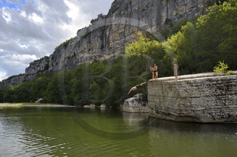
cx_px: 118
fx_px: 210
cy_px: 78
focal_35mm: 32
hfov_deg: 58.8
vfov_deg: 41.0
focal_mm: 32
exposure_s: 1/500
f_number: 9
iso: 400
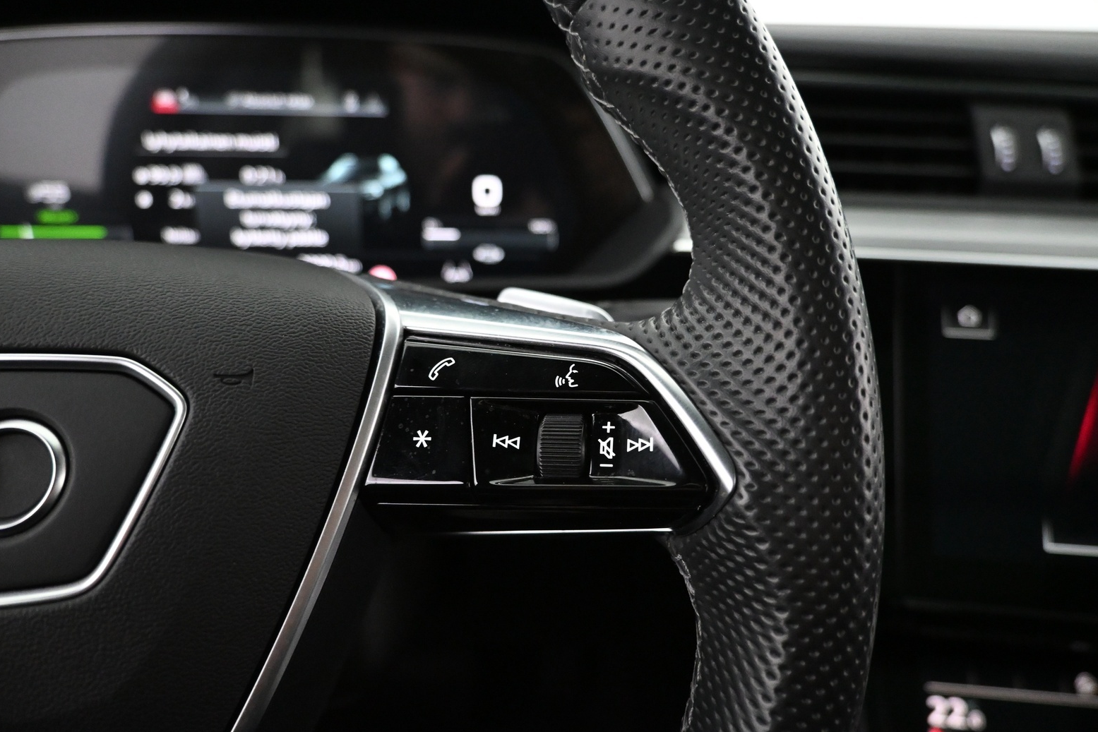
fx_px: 763
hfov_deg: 71.5
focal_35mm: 25
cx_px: 565
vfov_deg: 51.3
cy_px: 364
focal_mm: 16
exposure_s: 1/60
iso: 5000
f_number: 3.5
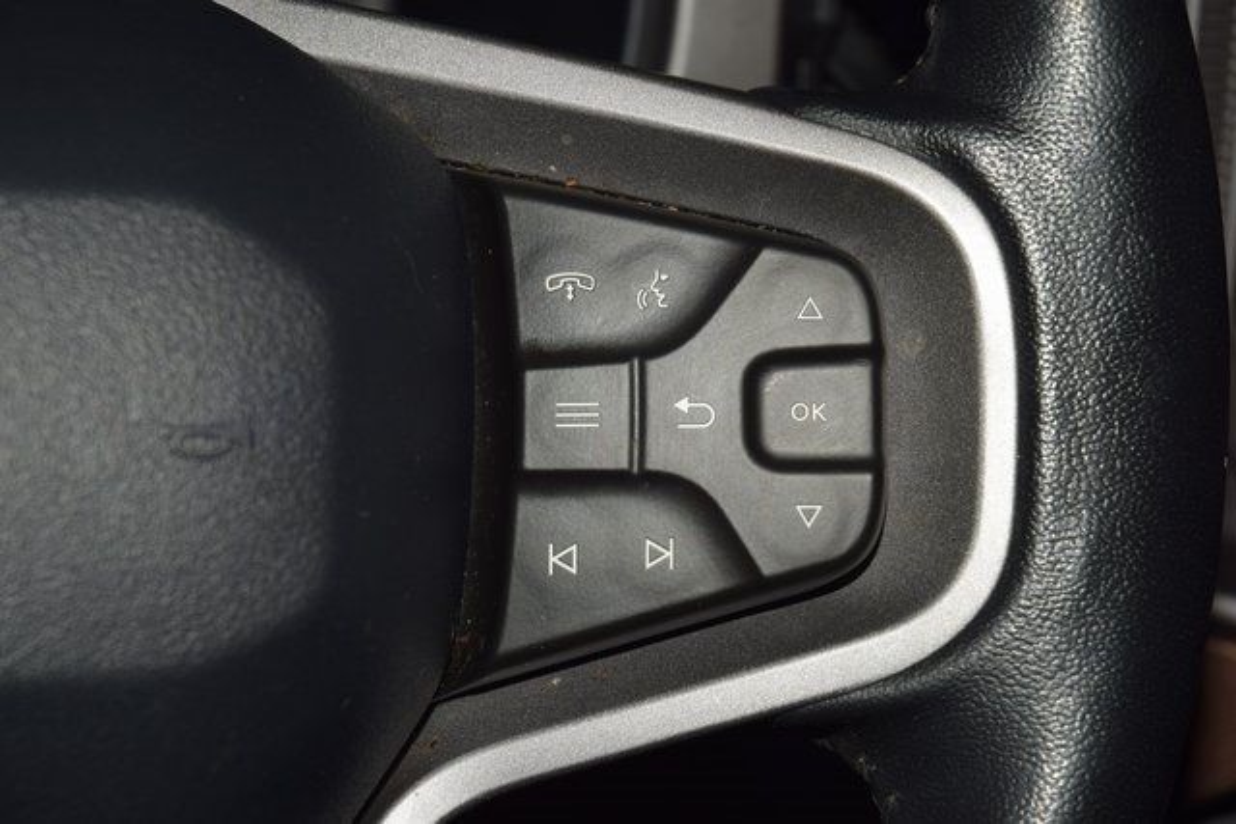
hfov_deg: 19.5
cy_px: 412
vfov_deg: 13.0
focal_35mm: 105
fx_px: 3606
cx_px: 618
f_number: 8
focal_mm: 70
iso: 100
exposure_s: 1/125
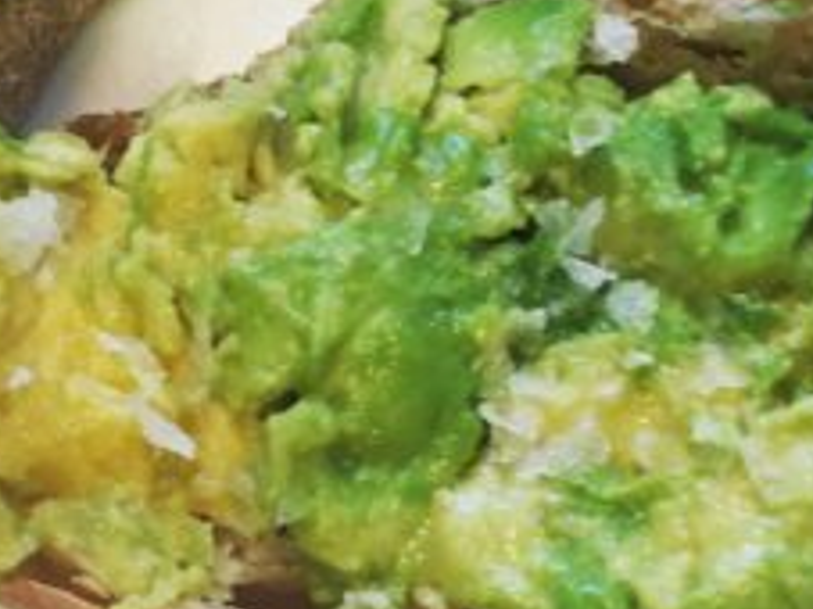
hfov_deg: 20.2
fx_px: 2277
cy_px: 7
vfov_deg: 15.0
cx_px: 441
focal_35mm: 97
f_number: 2.2
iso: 64
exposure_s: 1/30
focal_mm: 4.15
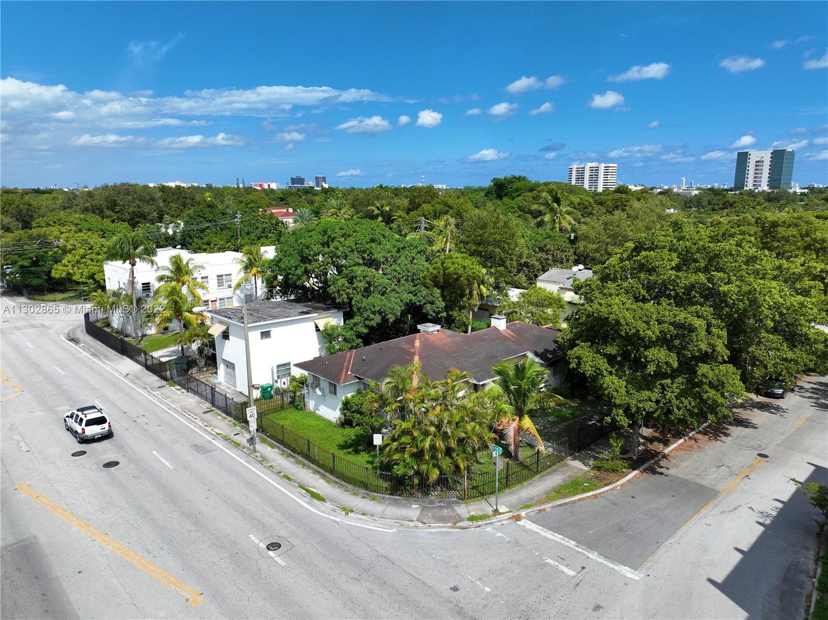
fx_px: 574
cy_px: 310
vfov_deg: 56.8
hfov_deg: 71.6
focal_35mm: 24
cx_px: 414
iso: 100
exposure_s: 1/2500
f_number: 2.8
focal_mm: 12.29
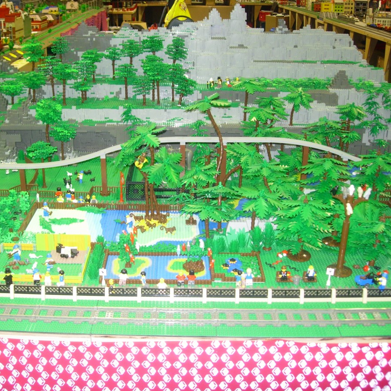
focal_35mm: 45
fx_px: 575
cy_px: 195
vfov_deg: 37.6
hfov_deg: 37.4
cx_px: 153
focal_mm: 7.8
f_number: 2.8
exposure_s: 1/6.9
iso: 79
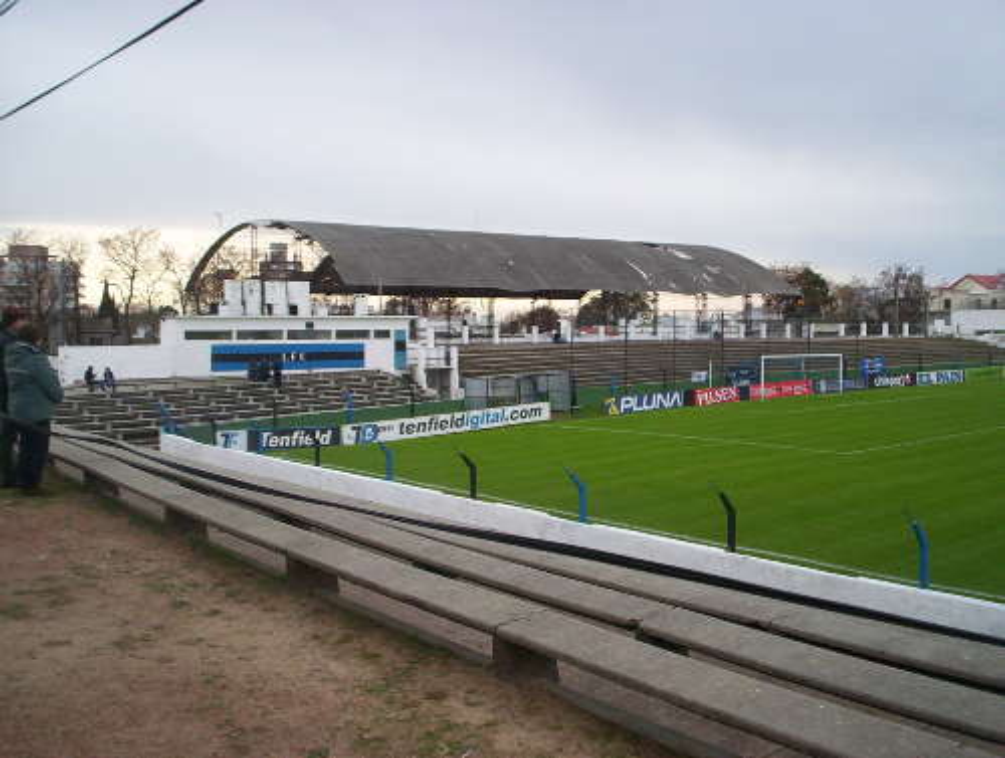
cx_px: 502
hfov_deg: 48.9
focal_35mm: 38
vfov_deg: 37.8
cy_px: 379
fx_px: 1105
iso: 100
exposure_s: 1/220
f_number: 4.5
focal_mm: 4.99
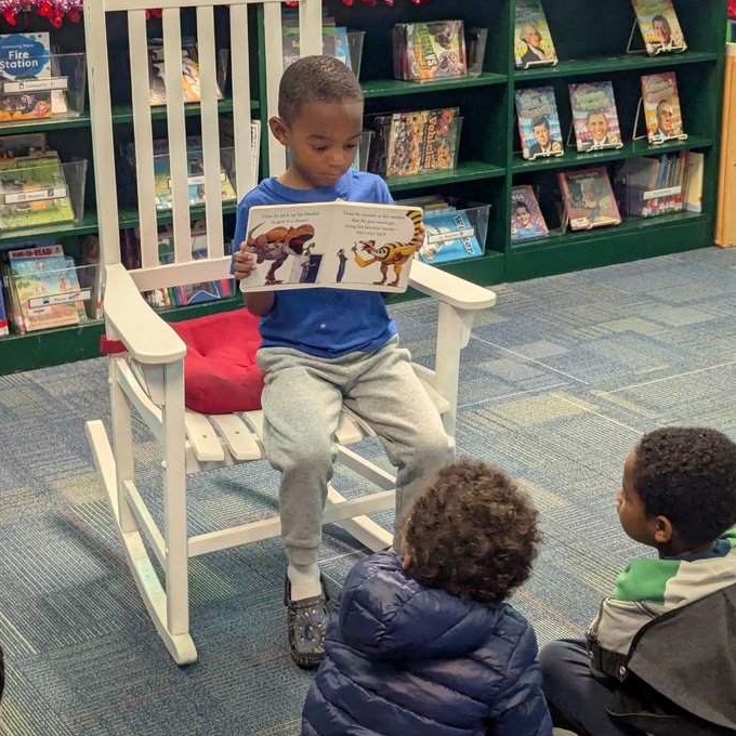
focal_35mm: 64
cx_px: 362
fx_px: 1540
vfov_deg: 26.9
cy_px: 349
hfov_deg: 26.9
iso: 220
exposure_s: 1/45.3
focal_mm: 6.81
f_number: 1.85
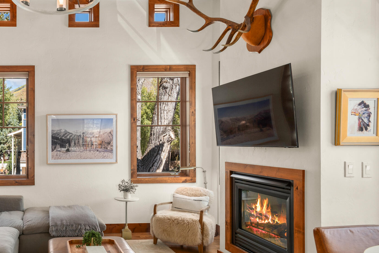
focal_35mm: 31
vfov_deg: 42.2
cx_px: 66
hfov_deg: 55.3
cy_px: 150
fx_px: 326
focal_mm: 17
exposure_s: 1/10
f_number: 7.1
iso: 400
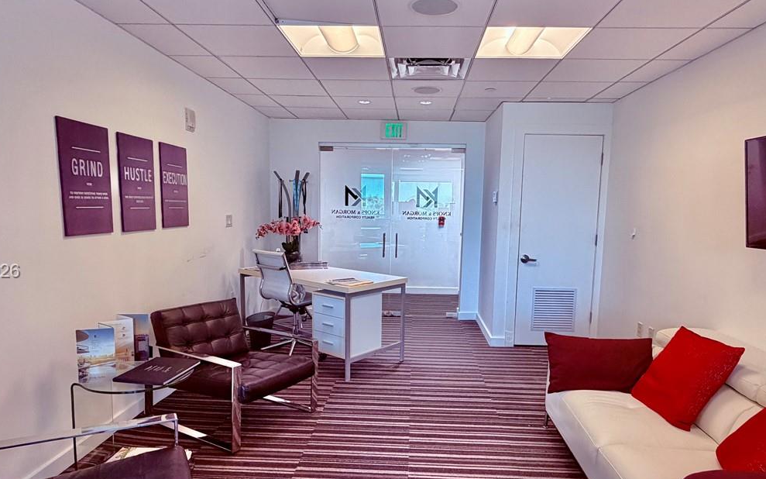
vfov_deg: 50.9
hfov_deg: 74.8
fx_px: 501
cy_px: 272
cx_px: 398
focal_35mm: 24
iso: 200
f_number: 2.2
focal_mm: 2.22
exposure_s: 1/60
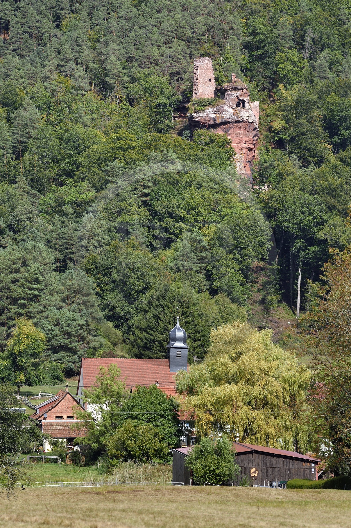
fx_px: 2927
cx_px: 176
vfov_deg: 10.3
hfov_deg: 6.9
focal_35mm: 200
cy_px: 264
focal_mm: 200
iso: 200
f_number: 9
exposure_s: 1/320
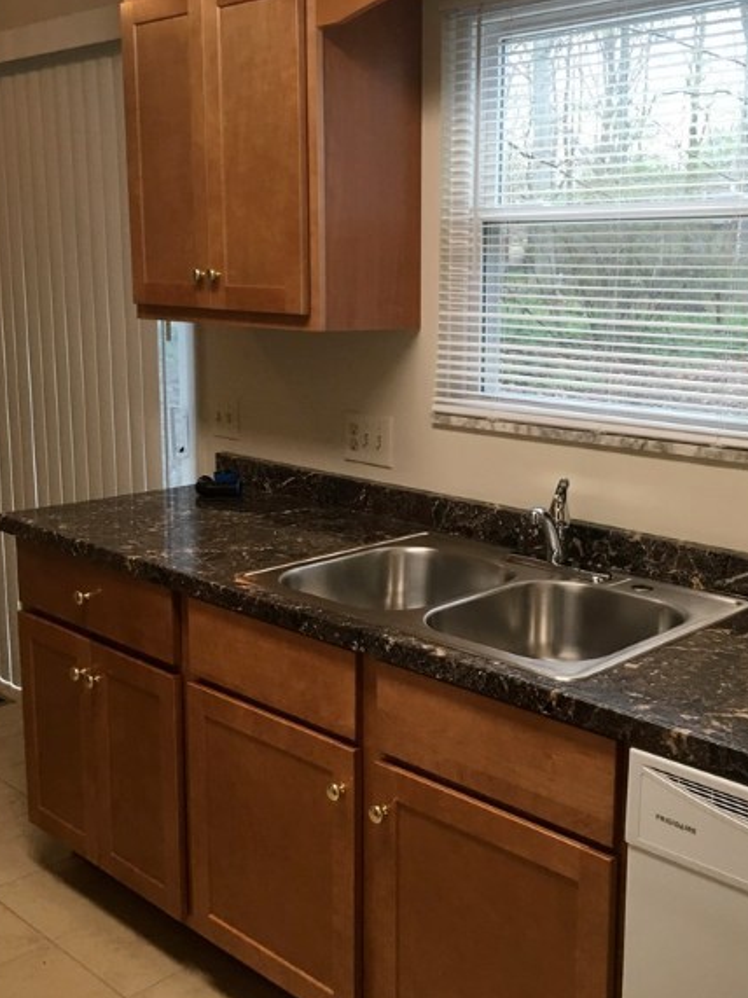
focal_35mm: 39
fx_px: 1124
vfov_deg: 47.9
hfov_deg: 36.5
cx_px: 481
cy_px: 486
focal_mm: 4.15
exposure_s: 1/30
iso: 40
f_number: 2.2
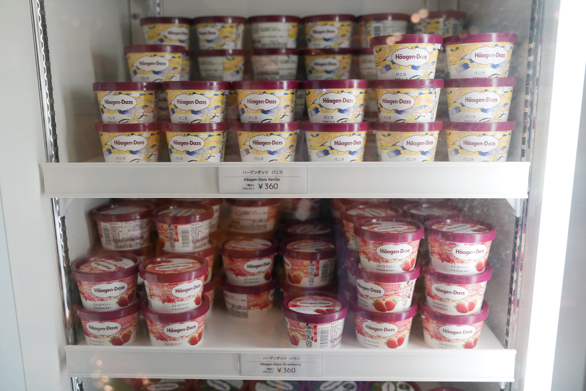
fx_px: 521
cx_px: 293
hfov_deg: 58.7
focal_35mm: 32
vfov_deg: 41.1
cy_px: 196
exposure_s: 1/60
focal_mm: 32
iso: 250
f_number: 4
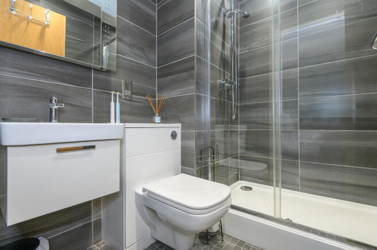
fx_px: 167
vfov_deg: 73.6
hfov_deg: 96.8
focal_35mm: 16
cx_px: 188
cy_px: 125
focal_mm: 16
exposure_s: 1/15
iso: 500
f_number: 8
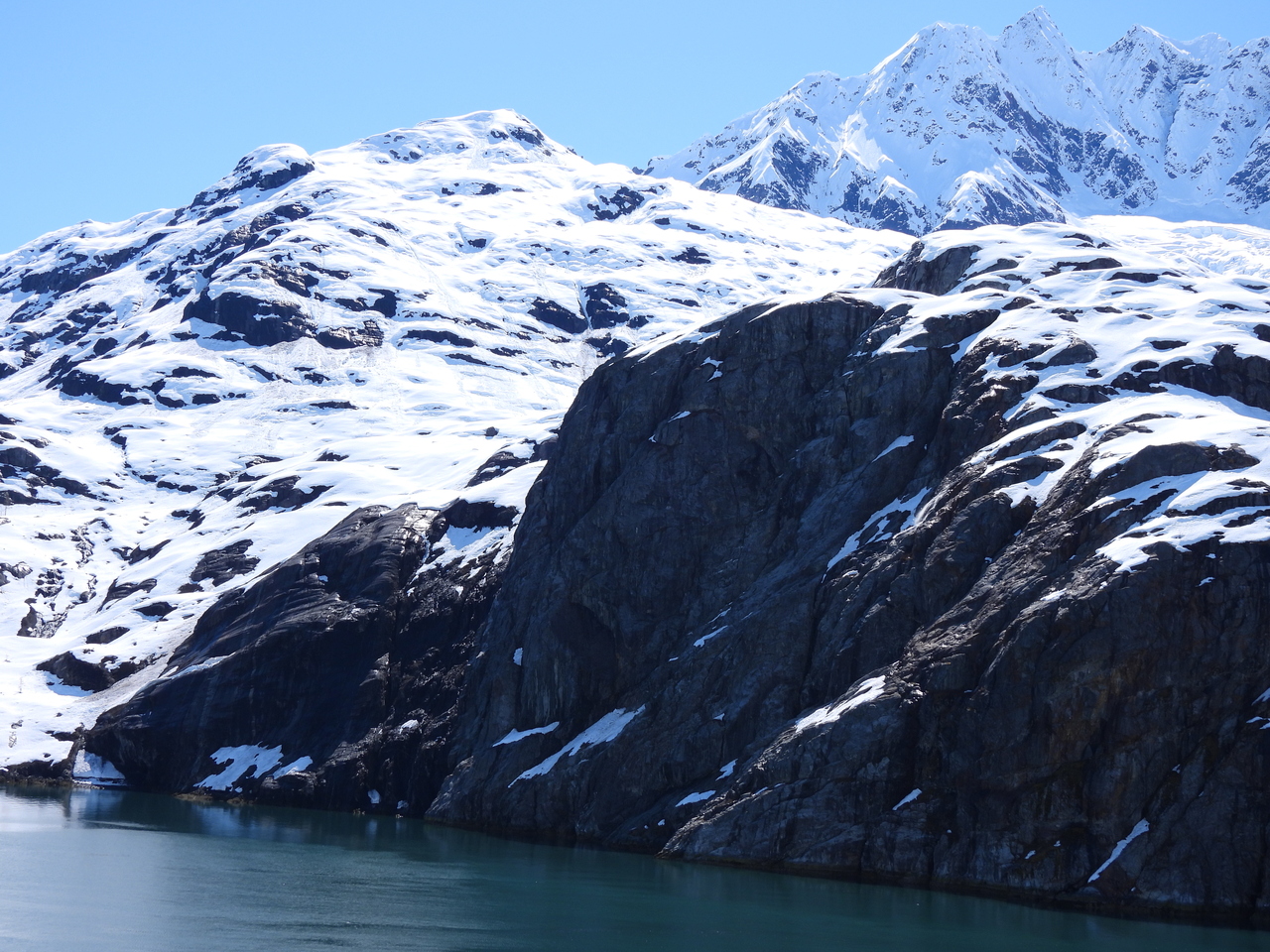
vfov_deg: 26.6
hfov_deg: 34.9
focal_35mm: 55
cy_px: 476
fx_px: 2018
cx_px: 635
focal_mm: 9.8
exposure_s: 1/1600
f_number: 3.5
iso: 100
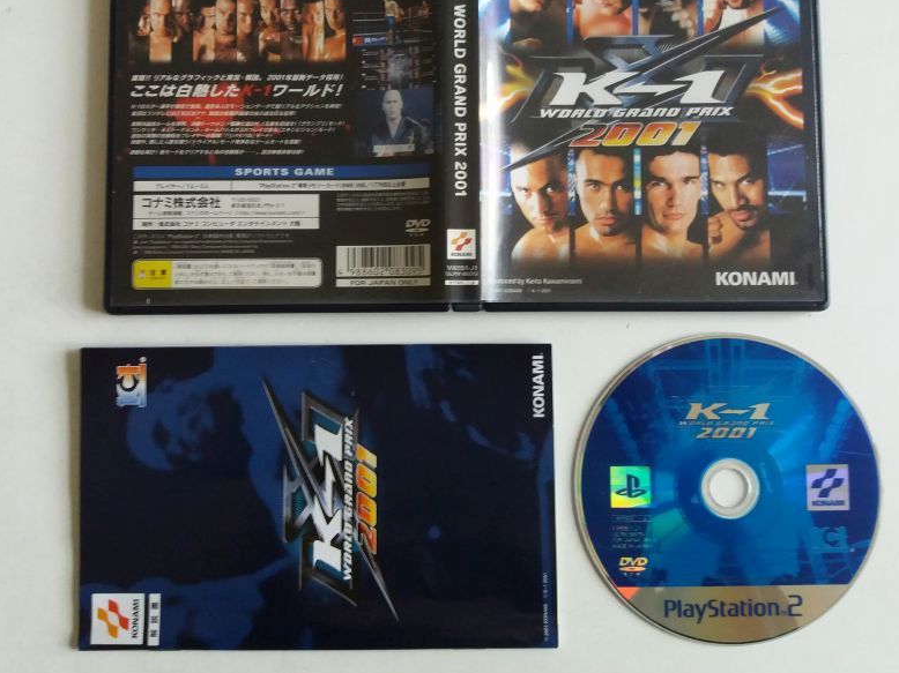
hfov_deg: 51.4
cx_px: 465
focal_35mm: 36
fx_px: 935
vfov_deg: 39.3
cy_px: 246
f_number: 1.9
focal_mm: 3.7
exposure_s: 1/17
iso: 250
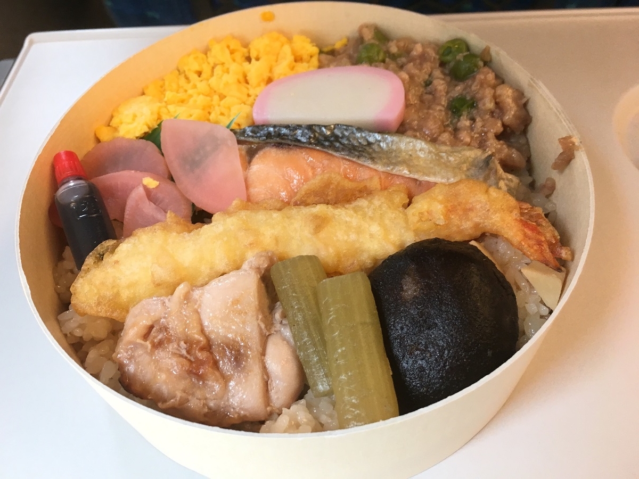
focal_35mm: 29
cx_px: 320
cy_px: 240
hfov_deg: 61.7
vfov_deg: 48.2
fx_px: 535
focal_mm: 4.15
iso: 40
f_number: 2.2
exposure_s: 1/30
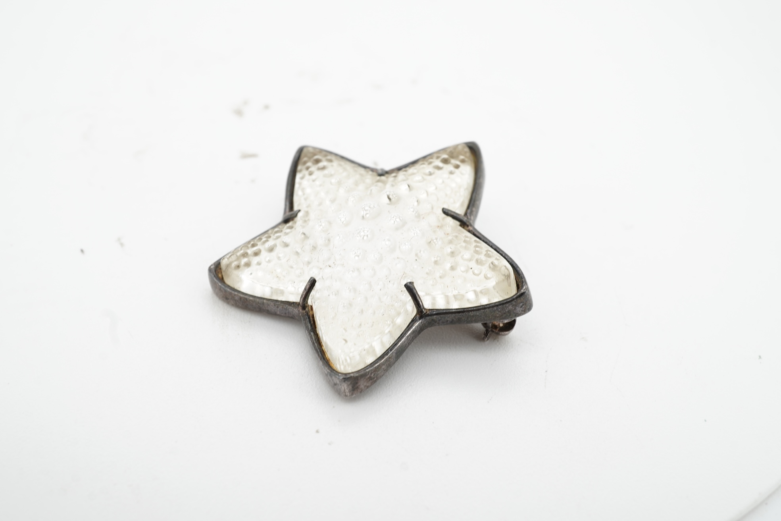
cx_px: 390
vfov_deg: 29.9
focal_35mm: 45
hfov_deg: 43.6
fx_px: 976
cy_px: 260
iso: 100
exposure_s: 1/60
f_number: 18
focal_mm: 30
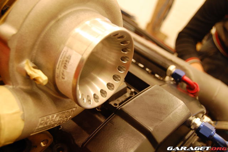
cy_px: 76
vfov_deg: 28.9
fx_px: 294
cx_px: 114
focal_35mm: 46
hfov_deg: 42.3
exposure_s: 1/30
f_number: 4.5
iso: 800
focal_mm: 31
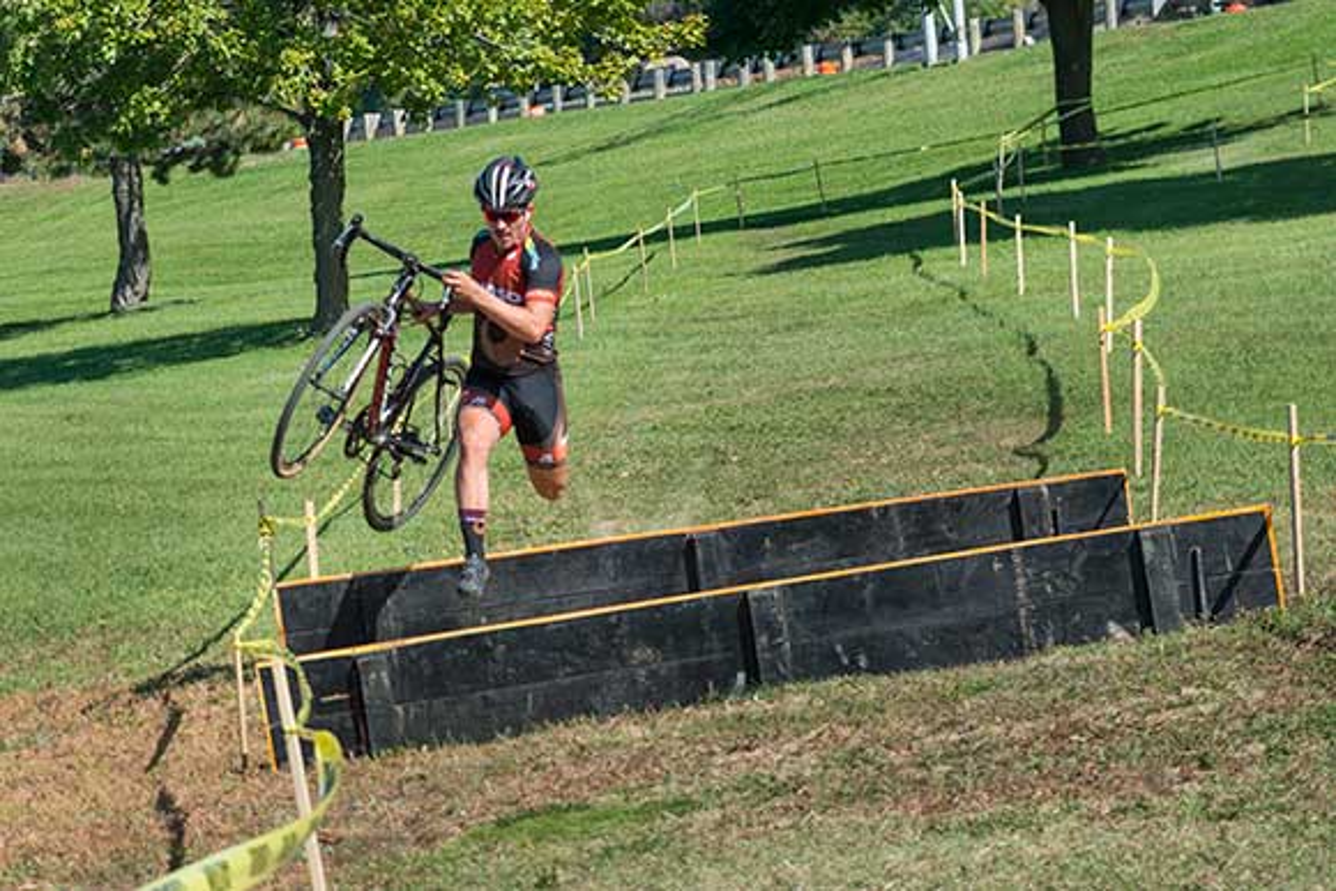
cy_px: 446
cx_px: 668
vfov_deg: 19.5
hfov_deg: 28.8
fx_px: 2598
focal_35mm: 70
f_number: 6.7
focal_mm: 70
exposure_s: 1/1000
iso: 200
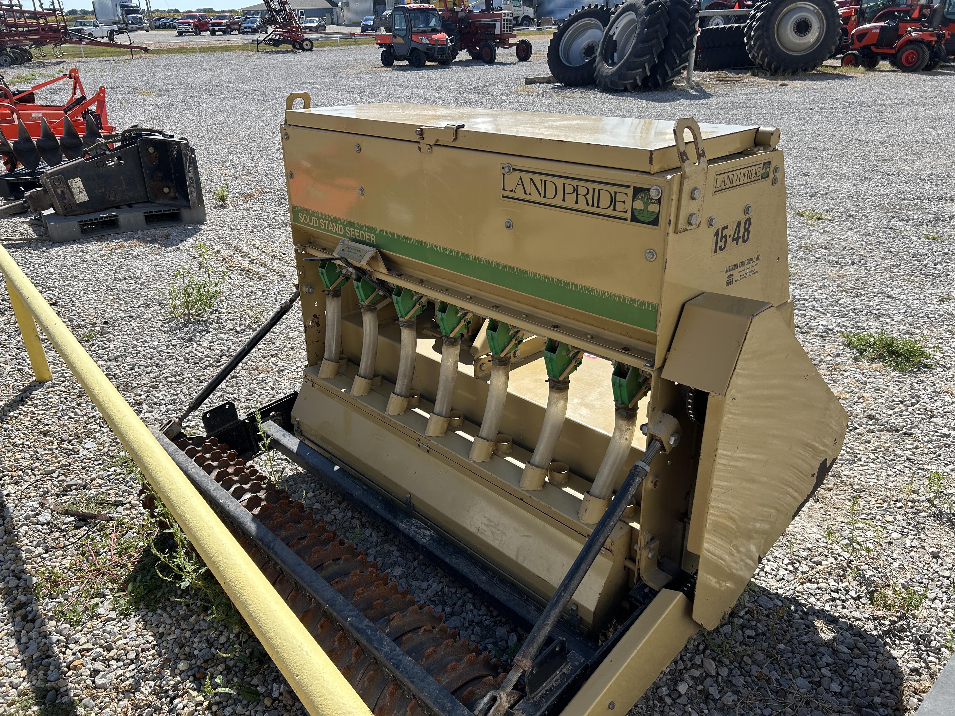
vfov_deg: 53.1
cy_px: 358
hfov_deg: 67.3
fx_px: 717
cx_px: 478
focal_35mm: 26
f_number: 1.5
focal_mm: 5.7
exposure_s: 1/3077
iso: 50
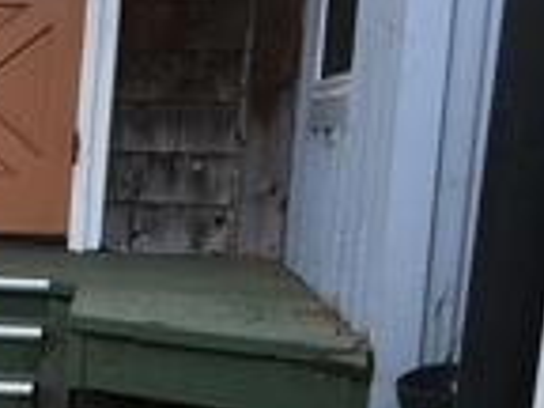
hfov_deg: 13.2
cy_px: 351
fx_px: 2027
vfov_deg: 11.4
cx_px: -540
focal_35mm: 129
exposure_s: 1/60
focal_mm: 4.15
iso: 25
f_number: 2.2
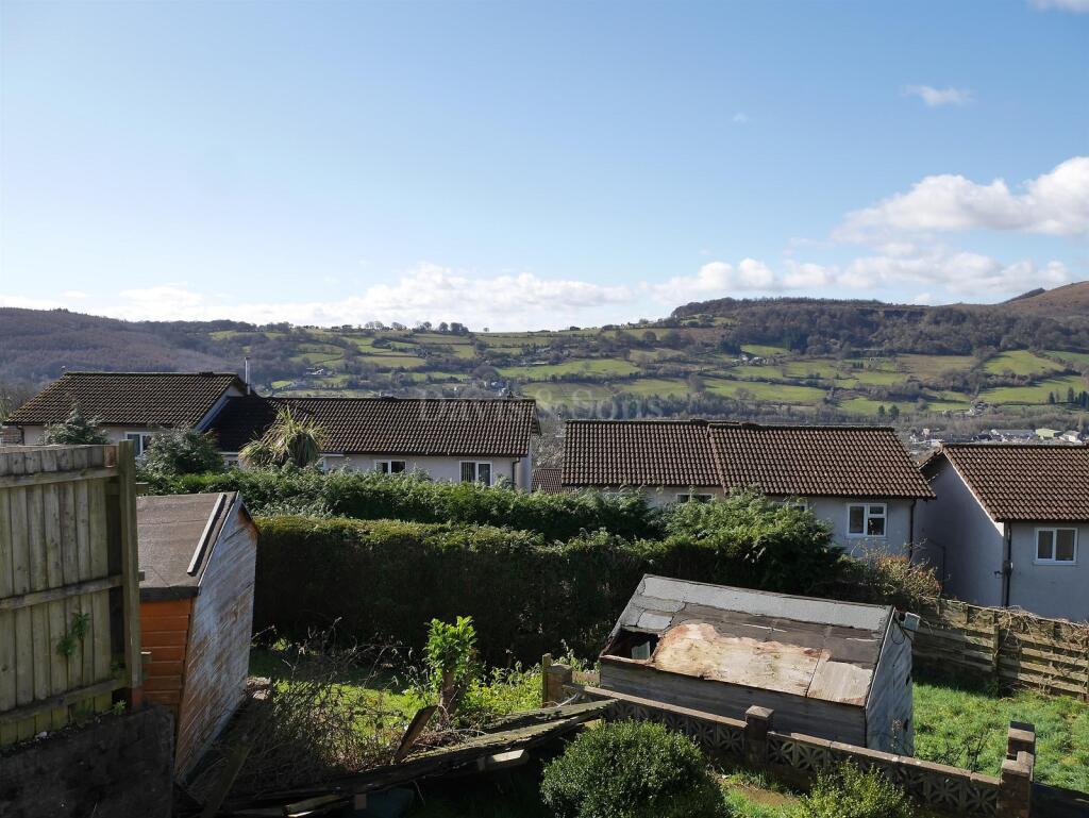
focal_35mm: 28
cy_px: 409
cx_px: 544
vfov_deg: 49.8
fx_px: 881
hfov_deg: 63.4
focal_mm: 14
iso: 200
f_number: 7.1
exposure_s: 1/500
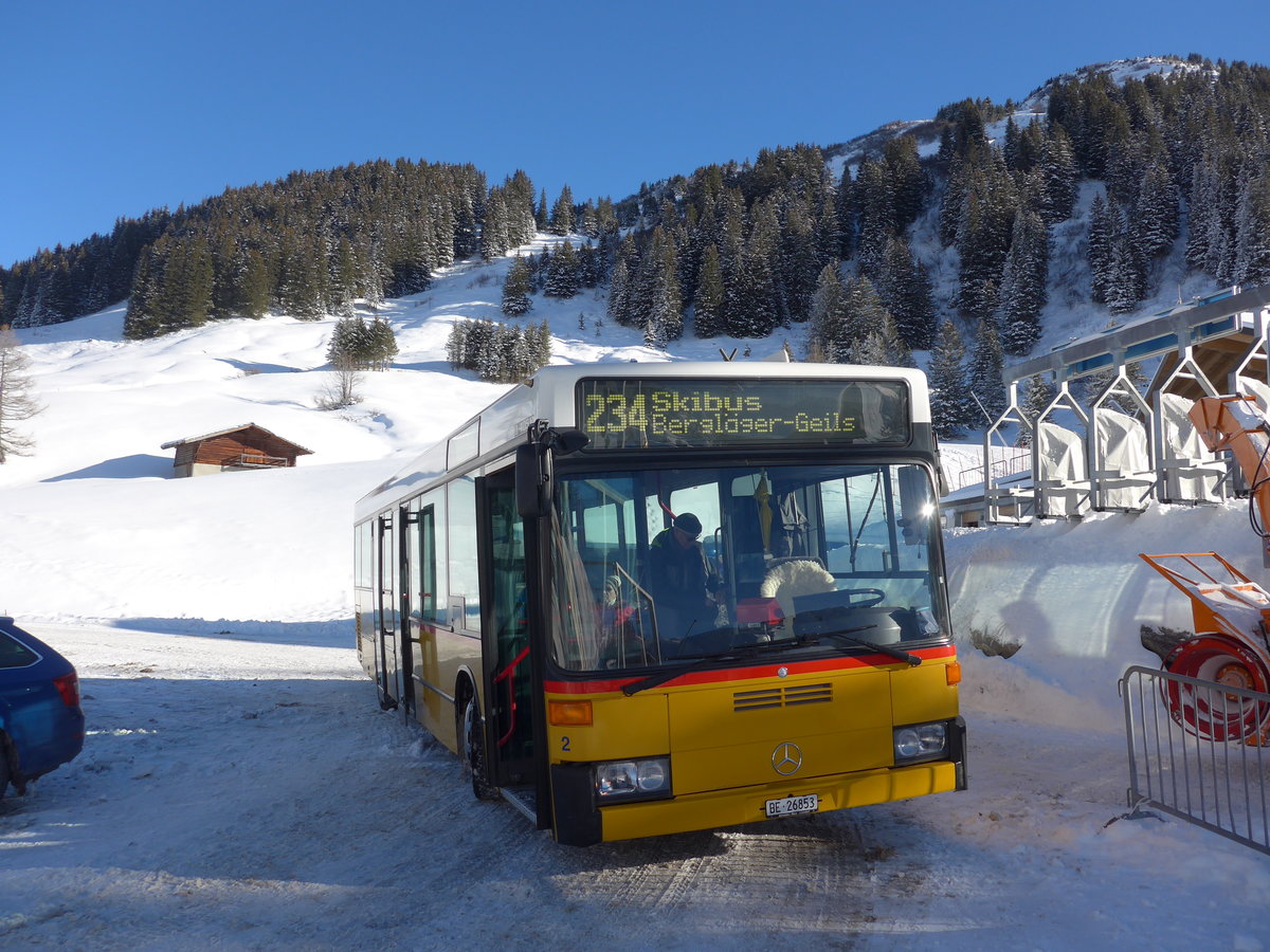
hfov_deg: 61.7
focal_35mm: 29
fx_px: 1064
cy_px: 476
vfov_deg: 48.2
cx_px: 635
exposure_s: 1/1300
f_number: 2.8
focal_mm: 6
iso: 80
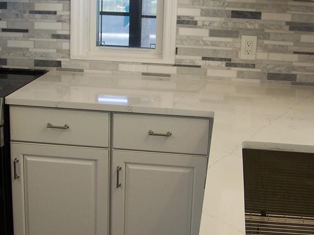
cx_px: 148
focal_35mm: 63
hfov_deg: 30.7
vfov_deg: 23.3
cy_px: 94
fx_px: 572
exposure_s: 1/30
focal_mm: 5.85
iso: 100
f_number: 2.8
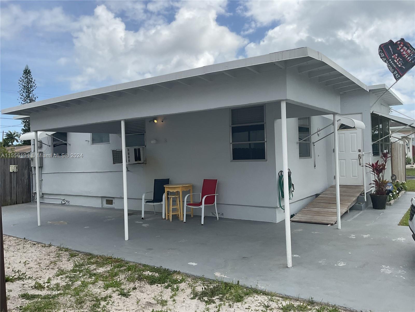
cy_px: 156
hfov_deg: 61.7
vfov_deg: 48.2
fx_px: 348
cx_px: 208
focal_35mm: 29
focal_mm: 3
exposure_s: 1/2058
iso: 16
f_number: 1.8
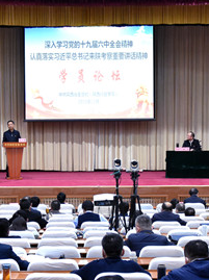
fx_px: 541
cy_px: 147
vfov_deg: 29.0
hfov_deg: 21.8
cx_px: 82
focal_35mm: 67
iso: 1600
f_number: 4
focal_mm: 26
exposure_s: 1/25
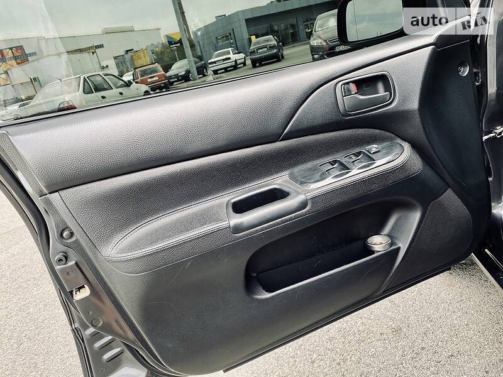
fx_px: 378
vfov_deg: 53.1
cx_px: 252
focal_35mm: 26
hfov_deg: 67.3
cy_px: 188
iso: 32
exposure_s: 1/122
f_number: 1.8
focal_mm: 4.2
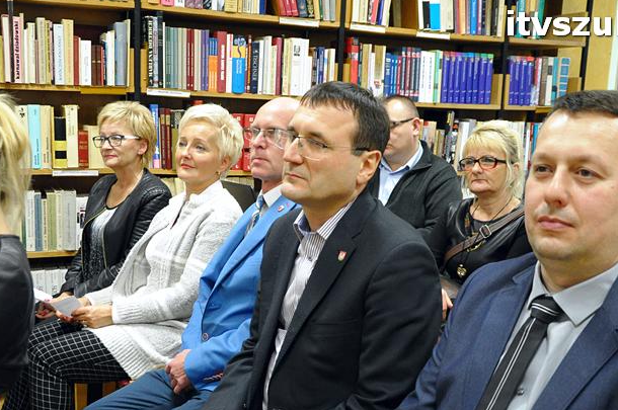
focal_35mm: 46
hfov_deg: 42.8
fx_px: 789
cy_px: 279
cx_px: 304
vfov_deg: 28.9
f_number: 4
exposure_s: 1/60
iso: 2000
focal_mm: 22
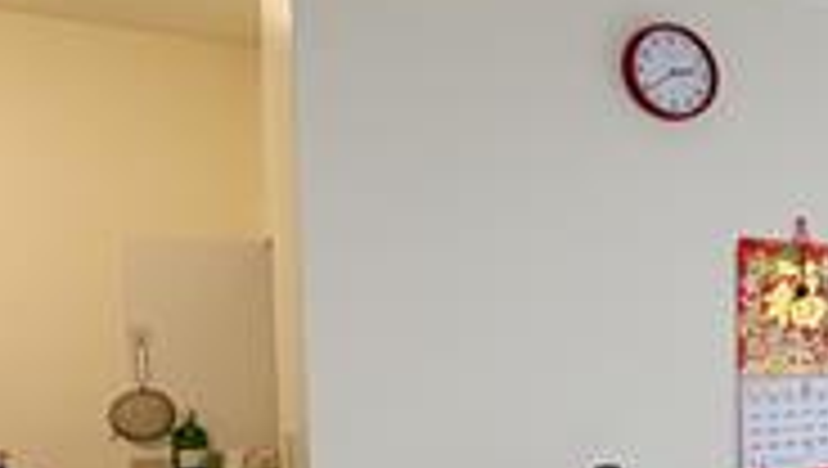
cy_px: 374
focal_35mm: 53
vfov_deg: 22.4
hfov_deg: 29.3
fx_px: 1165
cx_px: 1143
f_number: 2.2
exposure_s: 1/120
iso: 160
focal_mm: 2.22
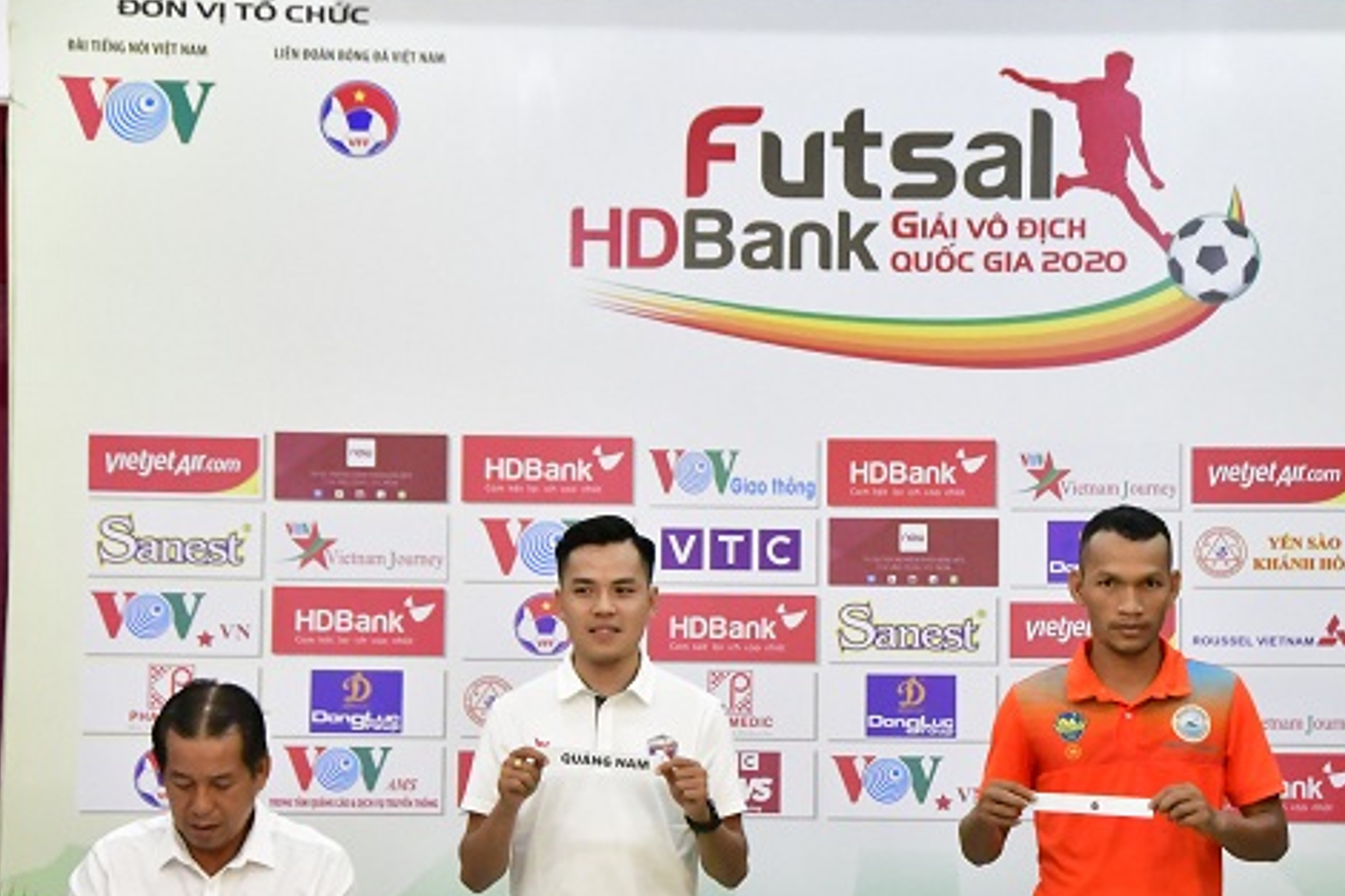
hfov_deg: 15.3
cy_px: 535
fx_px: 5004
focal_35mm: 134
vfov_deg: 10.2
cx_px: 850
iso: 20000
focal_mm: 70
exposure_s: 1/125
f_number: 8
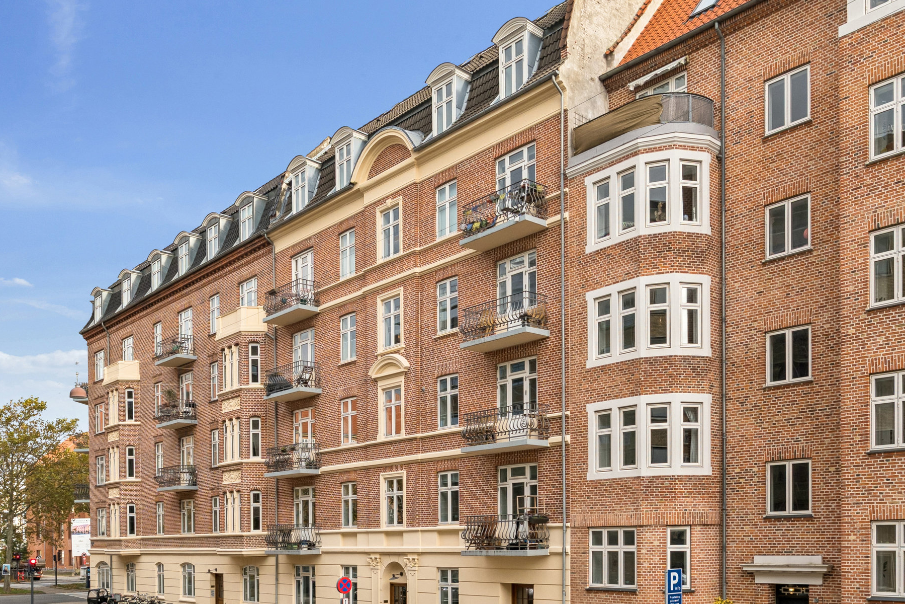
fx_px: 792
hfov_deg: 59.4
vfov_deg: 41.7
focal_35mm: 32
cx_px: 480
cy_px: 314
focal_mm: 12.6
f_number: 6.3
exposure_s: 1/250
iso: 100
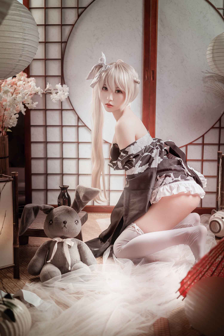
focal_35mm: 55
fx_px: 513
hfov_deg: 24.6
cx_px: 112
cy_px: 168
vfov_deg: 36.2
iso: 200
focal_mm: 55
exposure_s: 1/250
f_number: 2.8
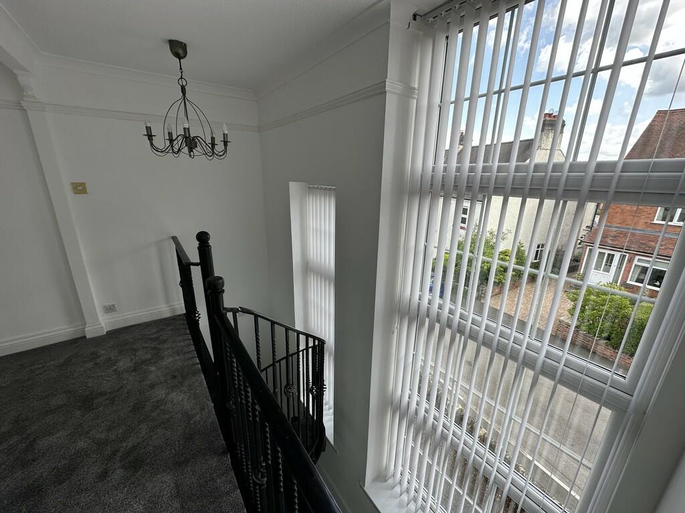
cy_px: 256
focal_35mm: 14
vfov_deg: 85.7
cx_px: 342
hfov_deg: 102.1
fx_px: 277
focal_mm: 2.22
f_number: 2.2
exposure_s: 1/217
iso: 40
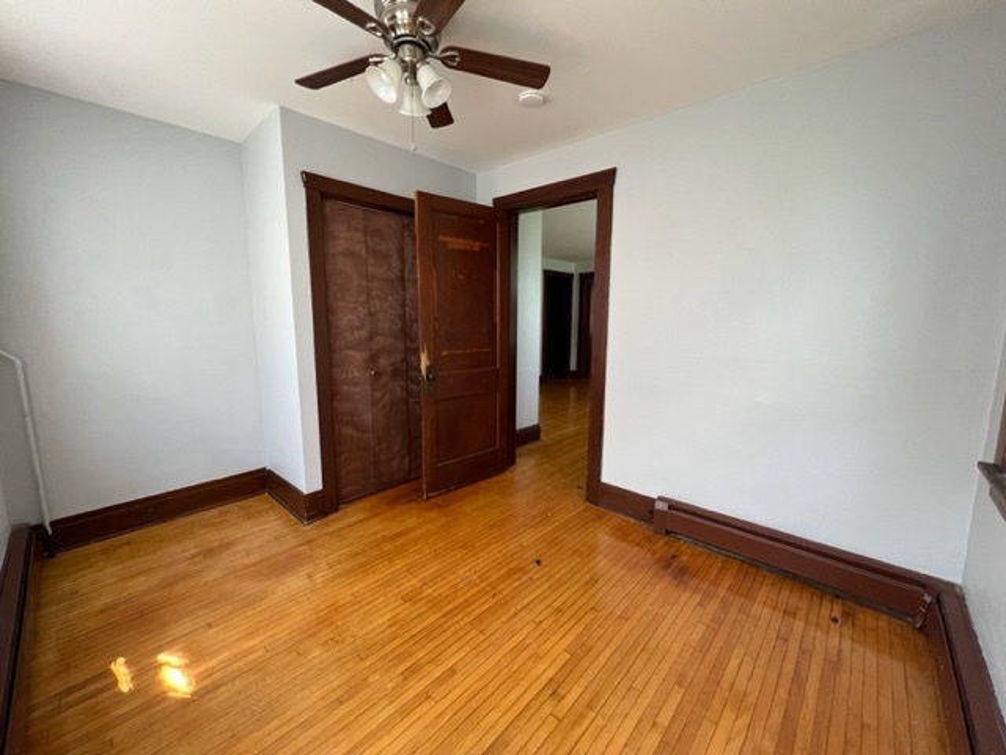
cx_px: 503
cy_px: 378
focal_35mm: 13
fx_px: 378
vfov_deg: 89.9
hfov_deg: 106.2
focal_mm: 1.57
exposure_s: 1/80
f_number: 1.8
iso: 250
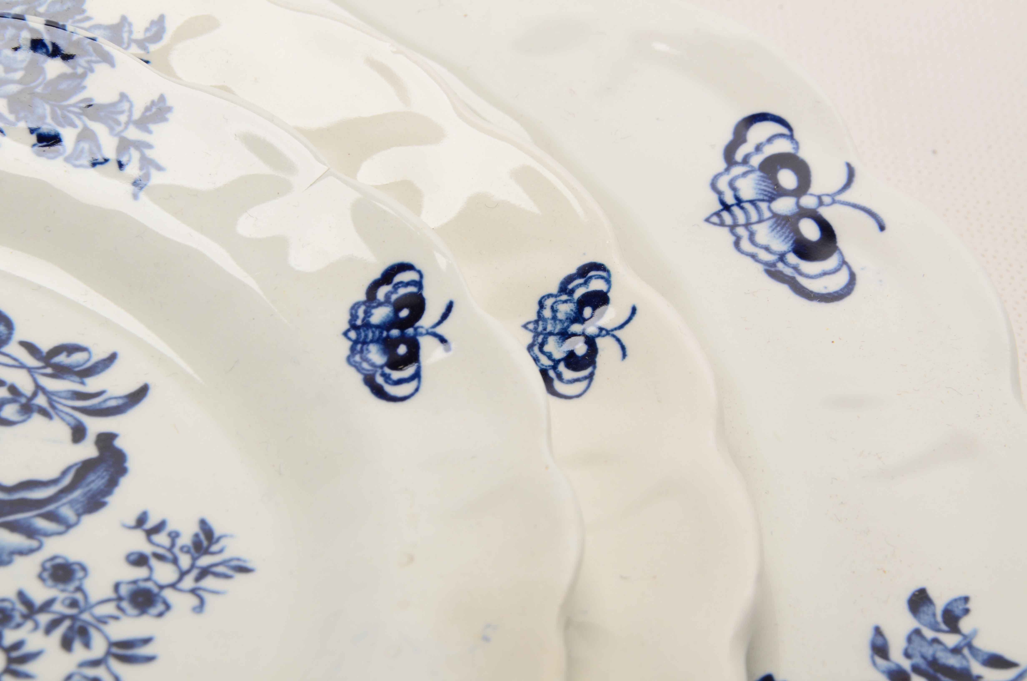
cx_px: 514
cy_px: 340
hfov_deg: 13.1
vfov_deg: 8.7
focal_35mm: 158
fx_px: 4484
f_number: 20
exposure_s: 1/160
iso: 200
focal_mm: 105
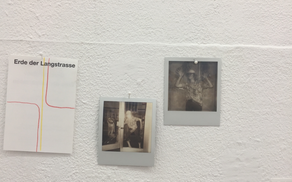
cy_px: 103
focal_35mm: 31
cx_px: 145
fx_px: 247
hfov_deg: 61.2
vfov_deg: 40.5
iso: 40
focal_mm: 4.15
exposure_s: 1/100
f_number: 2.2
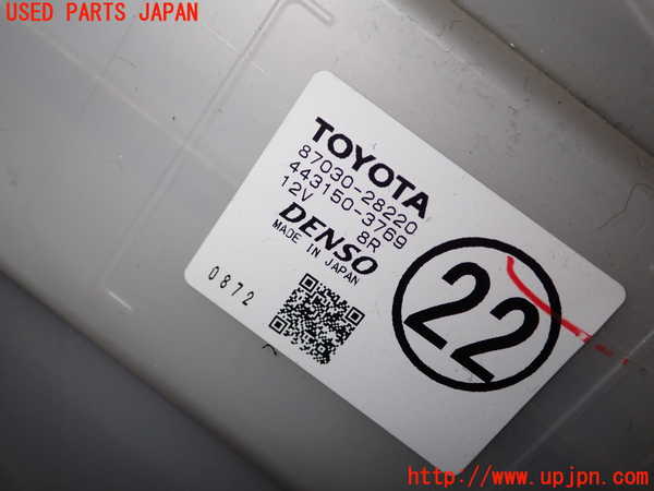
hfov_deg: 49.0
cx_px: 327
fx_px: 718
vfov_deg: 37.7
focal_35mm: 38
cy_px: 246
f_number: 8
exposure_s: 1/40
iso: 200
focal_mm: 6.83
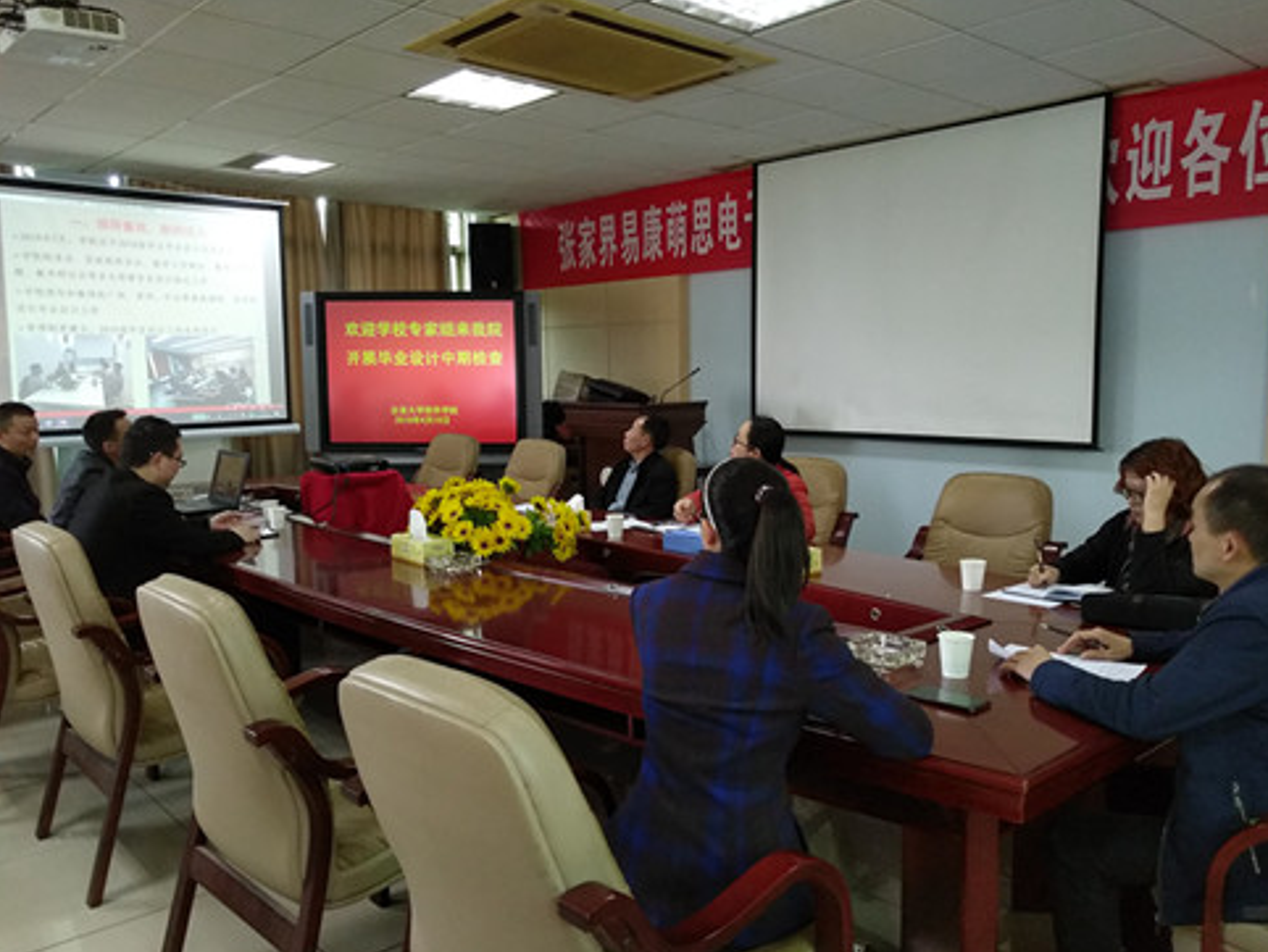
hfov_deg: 63.4
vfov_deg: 49.8
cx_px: 655
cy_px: 488
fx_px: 1026
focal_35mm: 28
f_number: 2
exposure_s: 1/30
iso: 500
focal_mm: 3.66
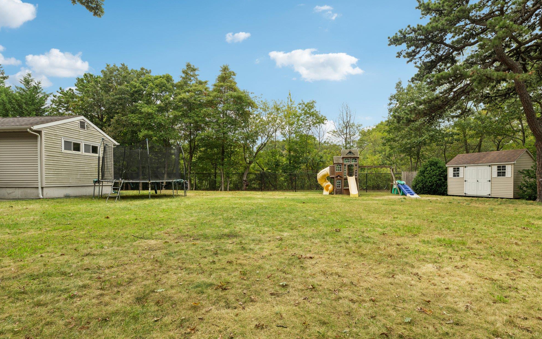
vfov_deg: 64.9
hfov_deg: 91.1
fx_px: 266
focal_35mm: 18
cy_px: 180
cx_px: 279
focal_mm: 17
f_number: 9
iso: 250
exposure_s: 1/160
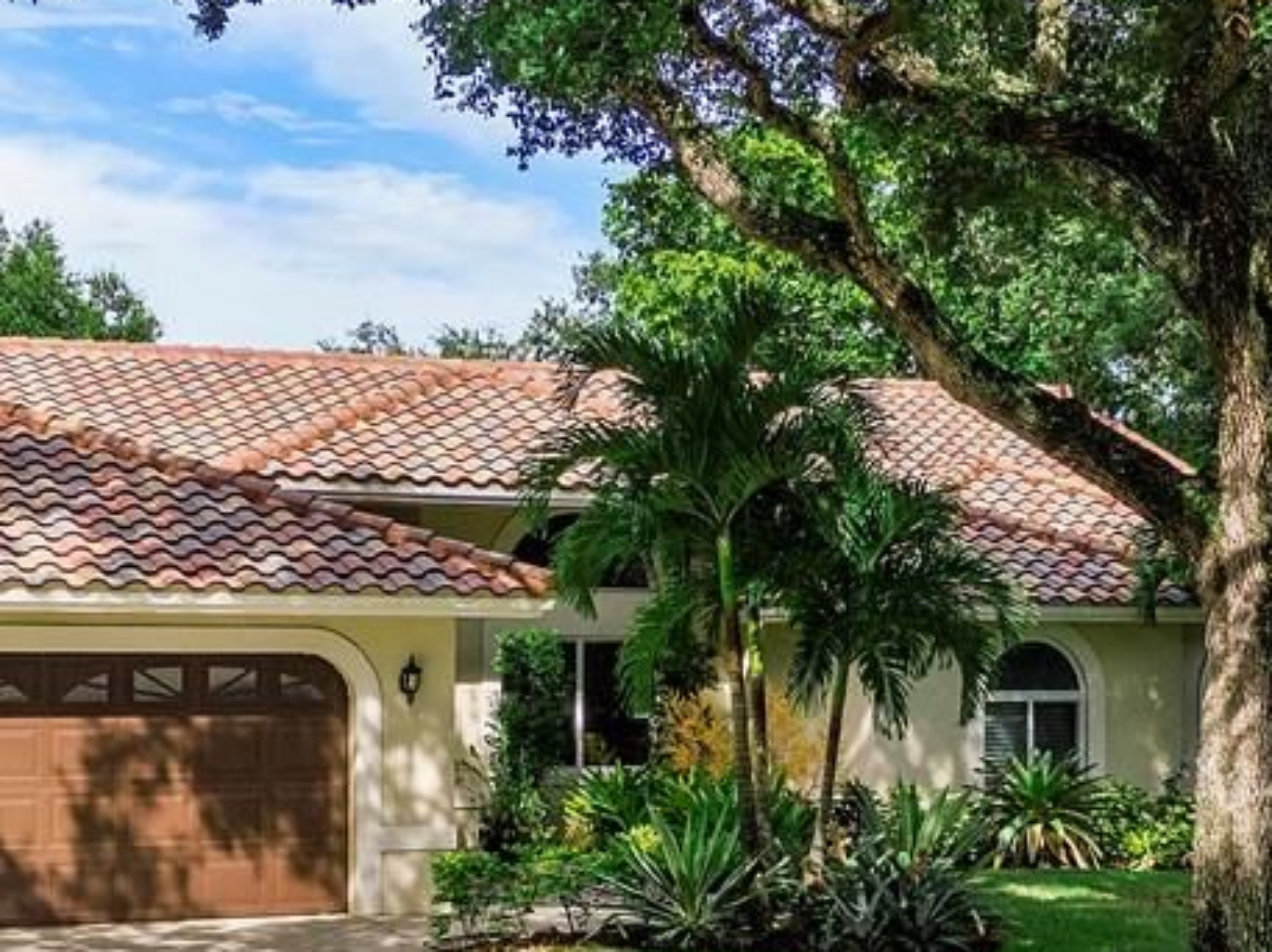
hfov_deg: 26.3
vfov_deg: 19.8
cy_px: 672
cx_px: 668
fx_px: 2717
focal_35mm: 74
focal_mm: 5.69
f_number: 3.2
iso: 110
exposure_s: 1/640
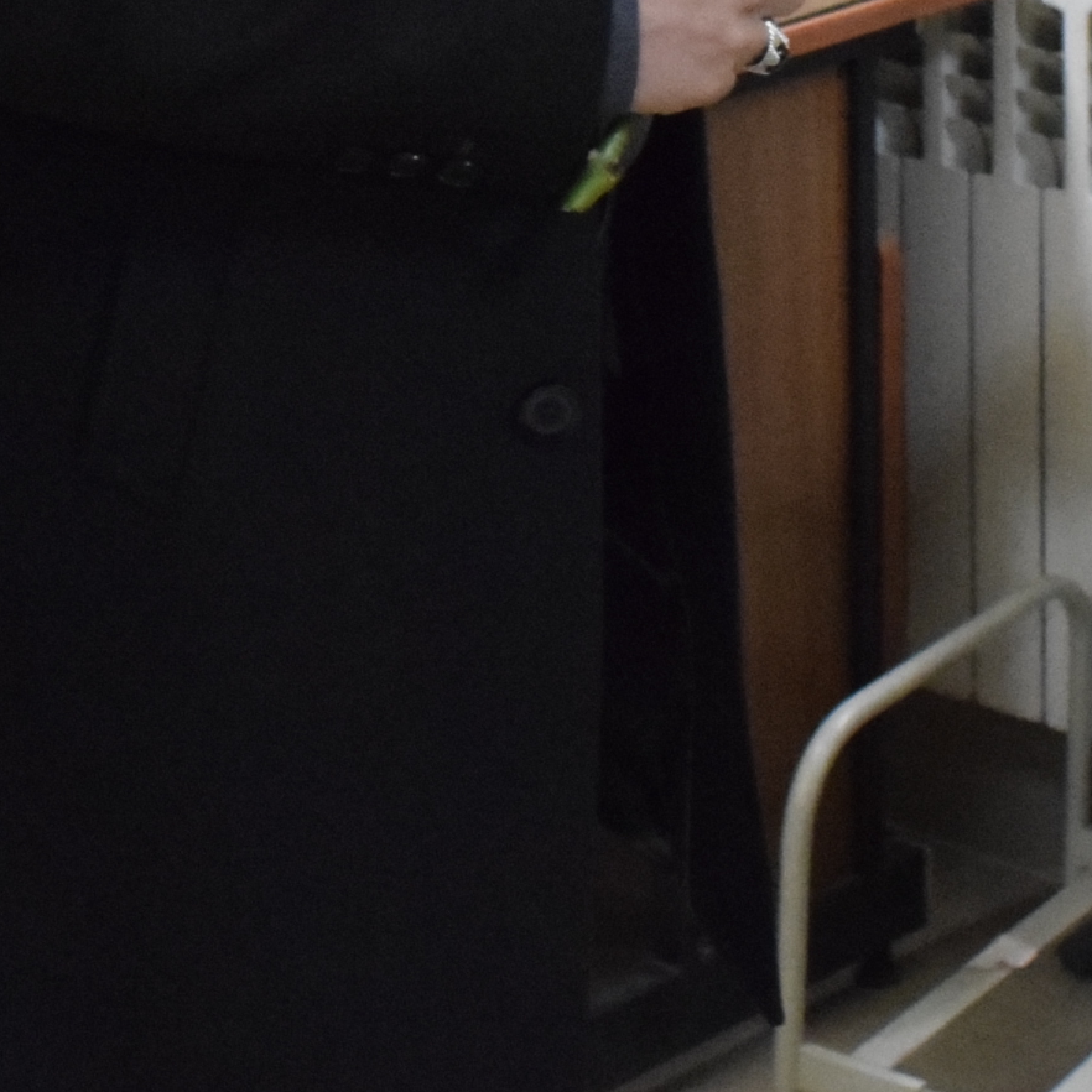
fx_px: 4640
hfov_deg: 13.4
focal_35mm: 130
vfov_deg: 12.7
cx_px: 519
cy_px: -594
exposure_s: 1/160
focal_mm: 20
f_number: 6.3
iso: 5000
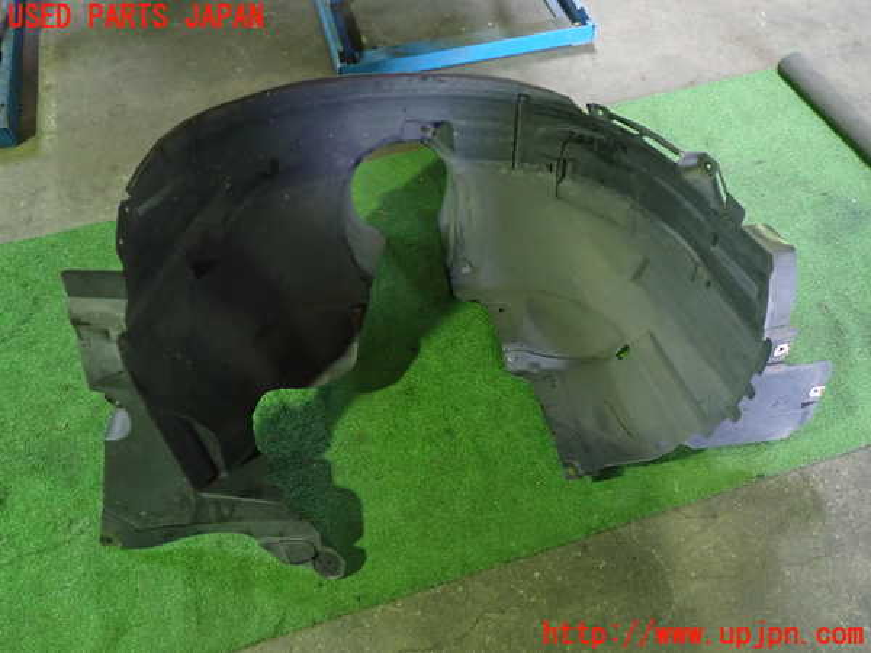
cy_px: 326
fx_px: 755
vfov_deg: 46.8
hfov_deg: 60.0
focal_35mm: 30
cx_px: 436
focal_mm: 5.4
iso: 640
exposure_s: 1/30
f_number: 2.3
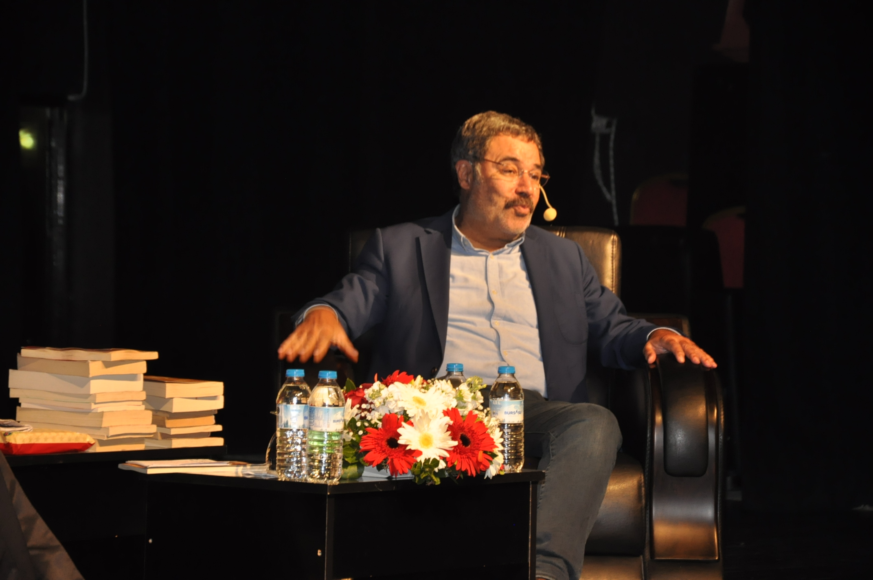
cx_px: 436
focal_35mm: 158
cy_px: 290
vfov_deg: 8.7
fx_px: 3815
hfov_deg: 13.1
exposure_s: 1/60
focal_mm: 105
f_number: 5.6
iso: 800
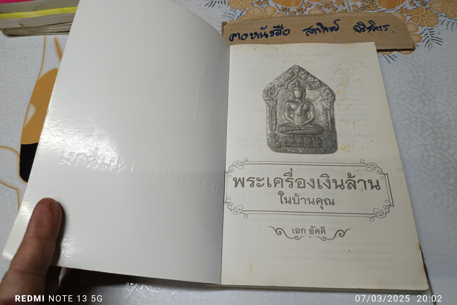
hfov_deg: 71.5
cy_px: 144
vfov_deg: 51.3
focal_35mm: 25
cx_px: 228
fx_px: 317
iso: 879
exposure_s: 1/50
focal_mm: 5.31
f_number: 1.7
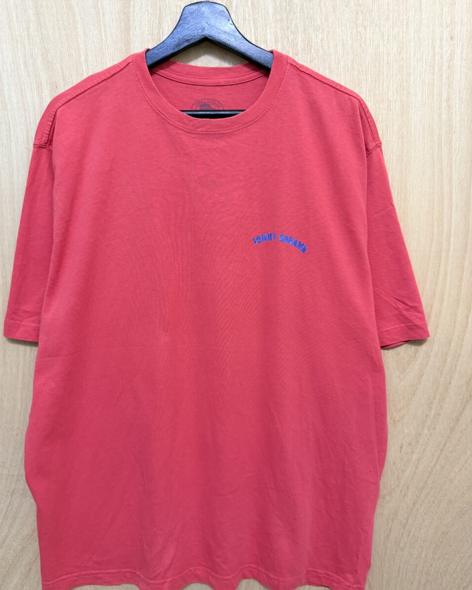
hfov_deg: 54.9
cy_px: 307
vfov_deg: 66.0
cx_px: 227
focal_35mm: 26
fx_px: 454
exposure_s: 1/60
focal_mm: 6.76
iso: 400
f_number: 1.78
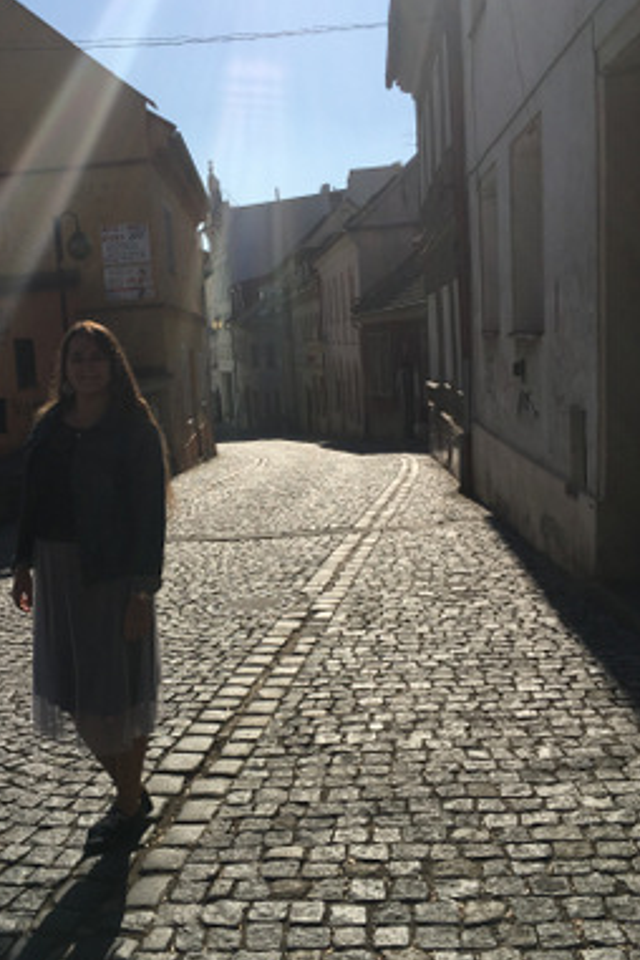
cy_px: 494
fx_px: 1013
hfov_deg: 34.8
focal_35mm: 38
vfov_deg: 50.7
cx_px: 232
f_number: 2.2
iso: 25
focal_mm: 4.15
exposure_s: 1/3846
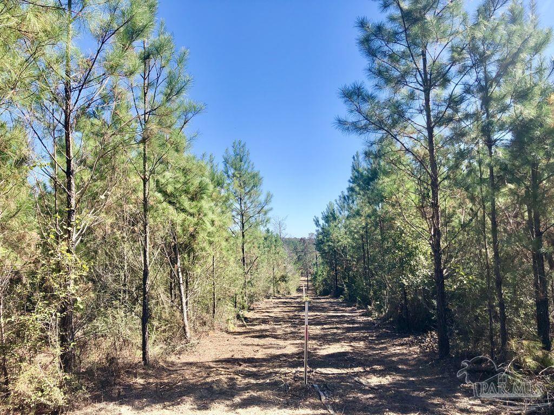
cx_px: 277
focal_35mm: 28
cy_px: 208
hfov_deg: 63.4
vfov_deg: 49.7
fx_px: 448
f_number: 1.8
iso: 20
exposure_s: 1/1066
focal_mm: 3.99
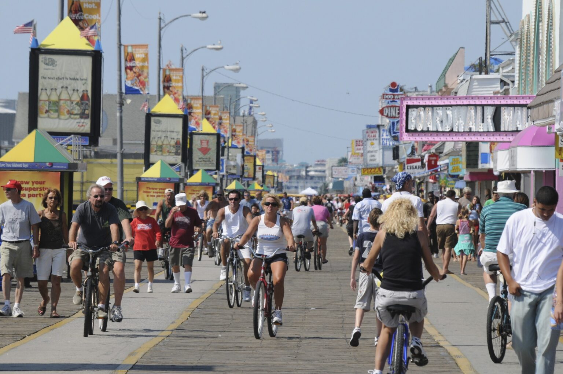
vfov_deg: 4.0
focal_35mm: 345
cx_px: 282
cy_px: 187
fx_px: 5389
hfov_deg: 6.0
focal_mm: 230
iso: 400
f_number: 13
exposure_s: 1/640
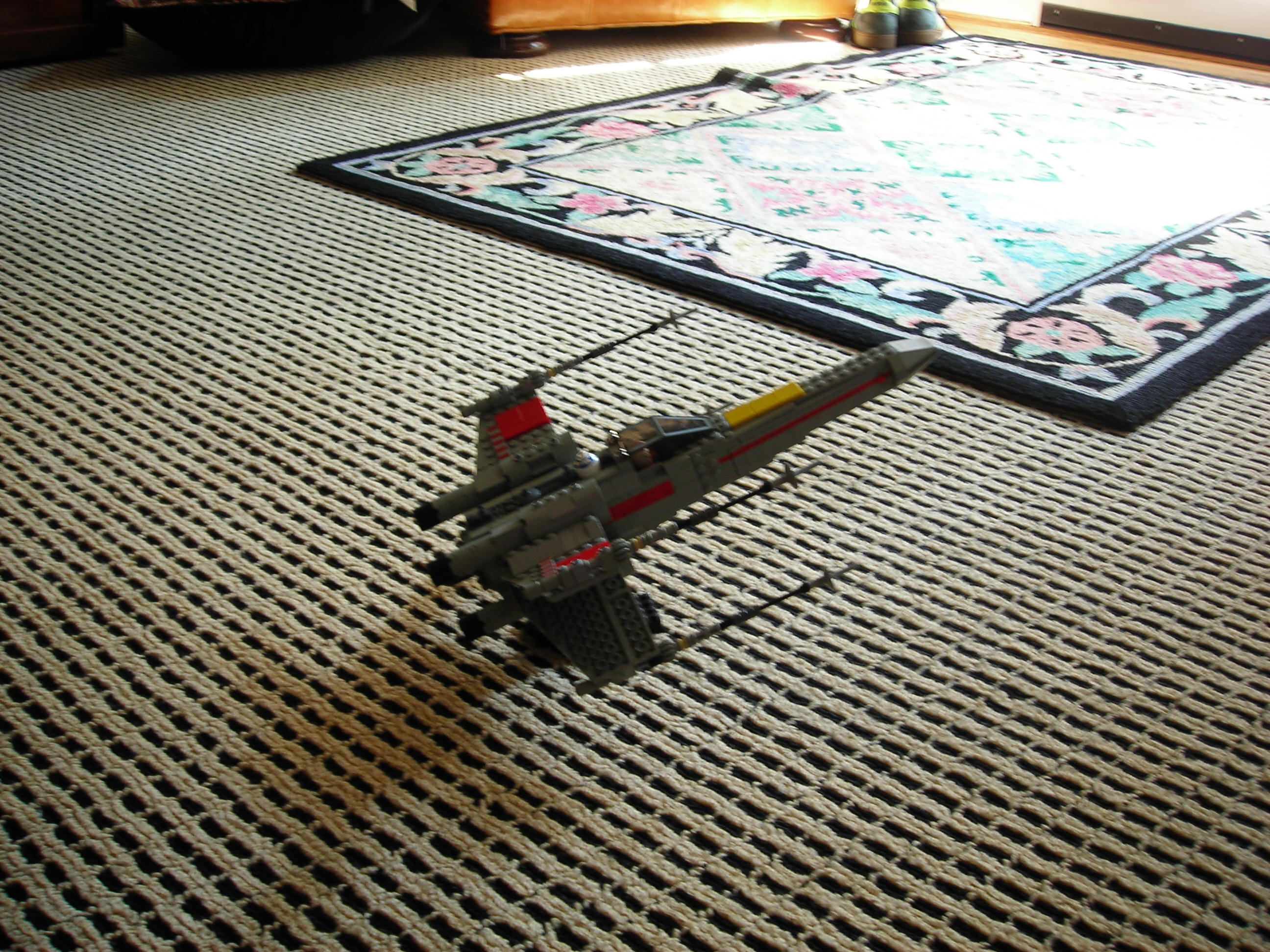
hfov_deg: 49.0
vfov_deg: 37.7
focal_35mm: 38
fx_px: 1394
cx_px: 635
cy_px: 476
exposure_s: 1/4.9
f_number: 3.2
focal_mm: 6.3
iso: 50
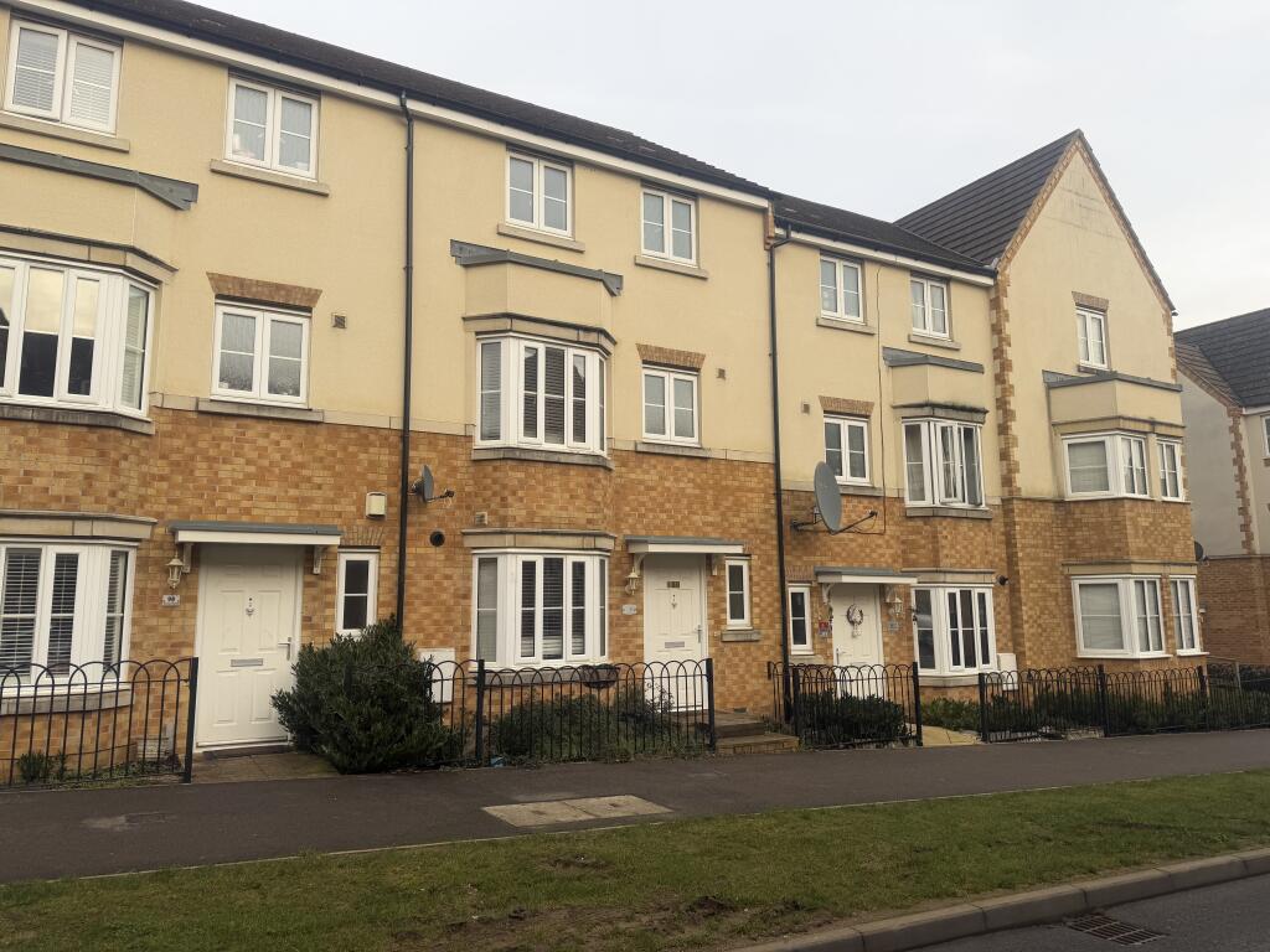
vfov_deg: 56.8
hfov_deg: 71.6
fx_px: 881
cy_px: 476
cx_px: 635
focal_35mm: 24
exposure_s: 1/589
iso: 80
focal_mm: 6.76
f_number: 1.78
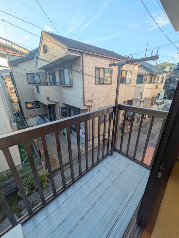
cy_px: 119
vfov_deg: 102.0
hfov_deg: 85.7
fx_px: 96
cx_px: 90
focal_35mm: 14
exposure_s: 1/883
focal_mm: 1.83
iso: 26
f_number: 2.2
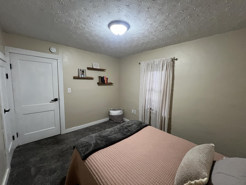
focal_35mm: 13
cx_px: 123
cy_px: 92
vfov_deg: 89.9
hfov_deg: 106.2
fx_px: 92
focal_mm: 1.57
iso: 500
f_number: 1.8
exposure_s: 1/60
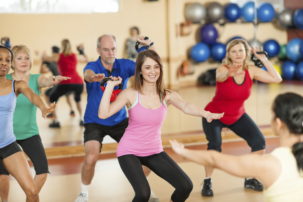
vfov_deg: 16.1
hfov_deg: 23.9
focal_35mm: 85
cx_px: 152
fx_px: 715
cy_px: 101
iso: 100
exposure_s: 1/200
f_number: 2
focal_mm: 85
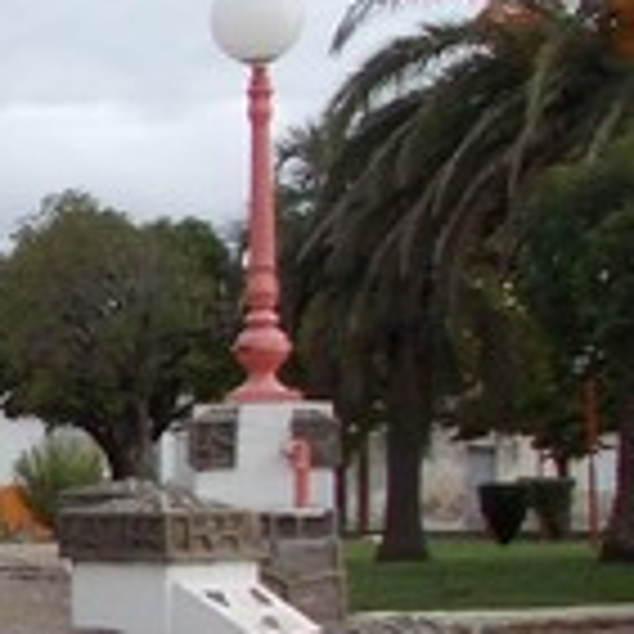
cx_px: -805
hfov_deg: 11.2
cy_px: 540
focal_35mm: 134
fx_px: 2777
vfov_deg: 12.9
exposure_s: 1/320
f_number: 2.7
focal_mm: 4
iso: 80
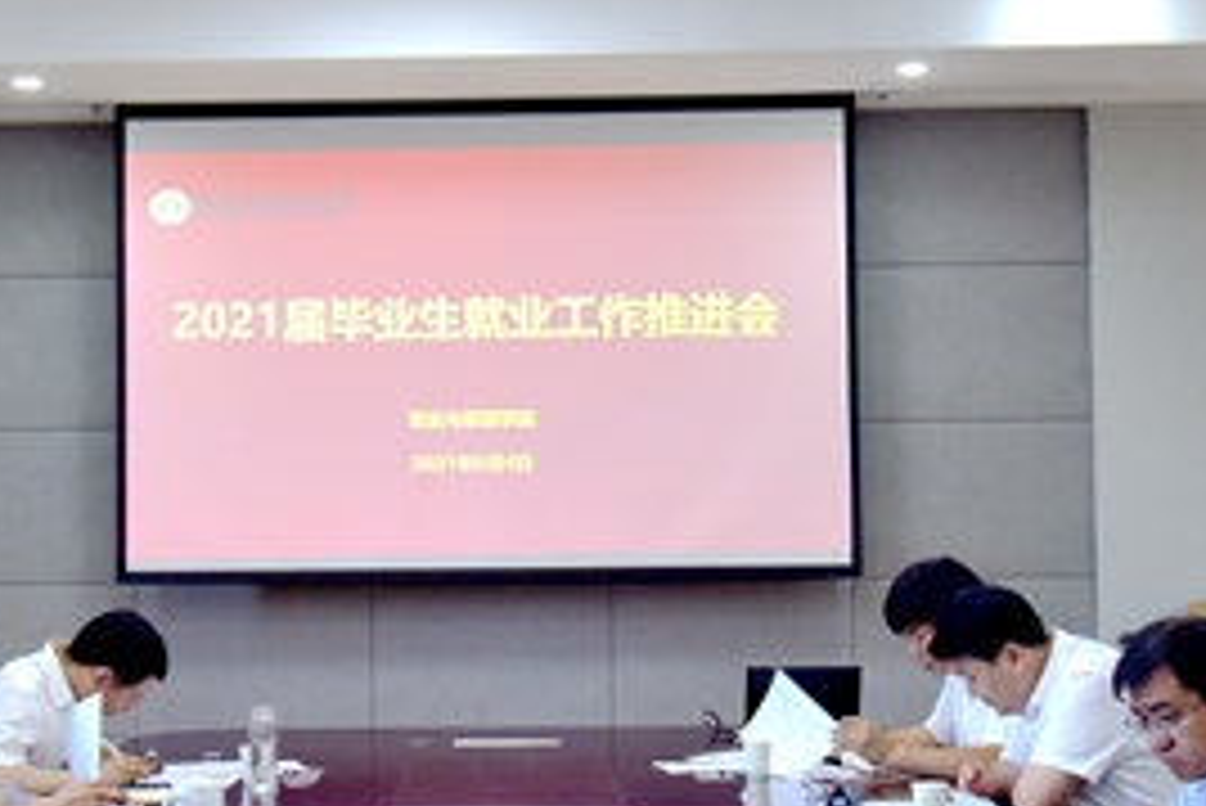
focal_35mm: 76
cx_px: 378
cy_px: 423
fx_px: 2547
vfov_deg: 18.0
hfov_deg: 26.4
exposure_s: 1/160
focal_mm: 34
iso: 800
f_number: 6.3
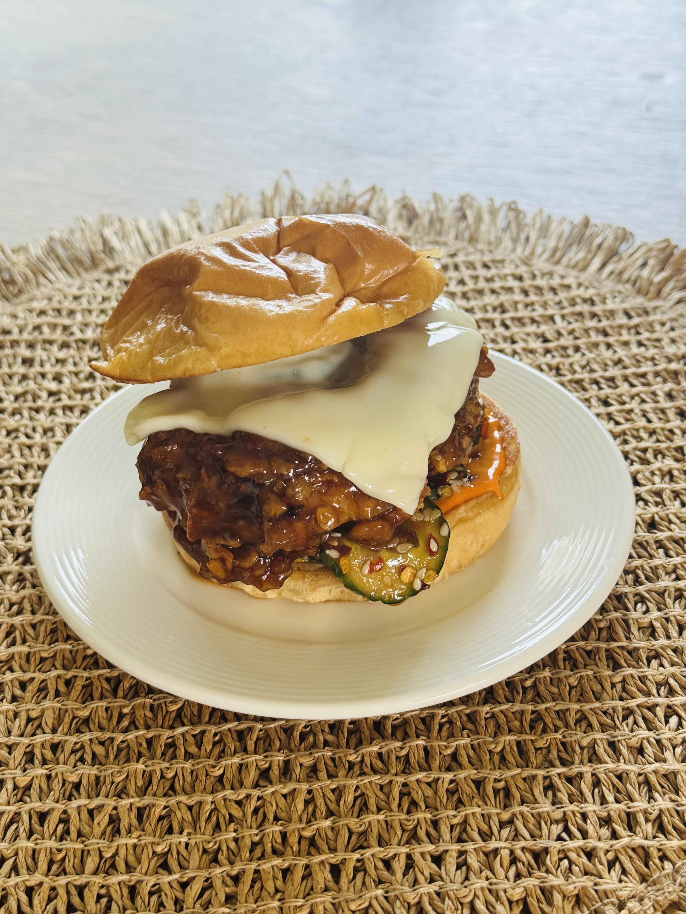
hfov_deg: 30.3
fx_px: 1268
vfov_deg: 39.7
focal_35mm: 48
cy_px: 457
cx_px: 343
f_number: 1.78
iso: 160
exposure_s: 1/60
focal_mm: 6.76
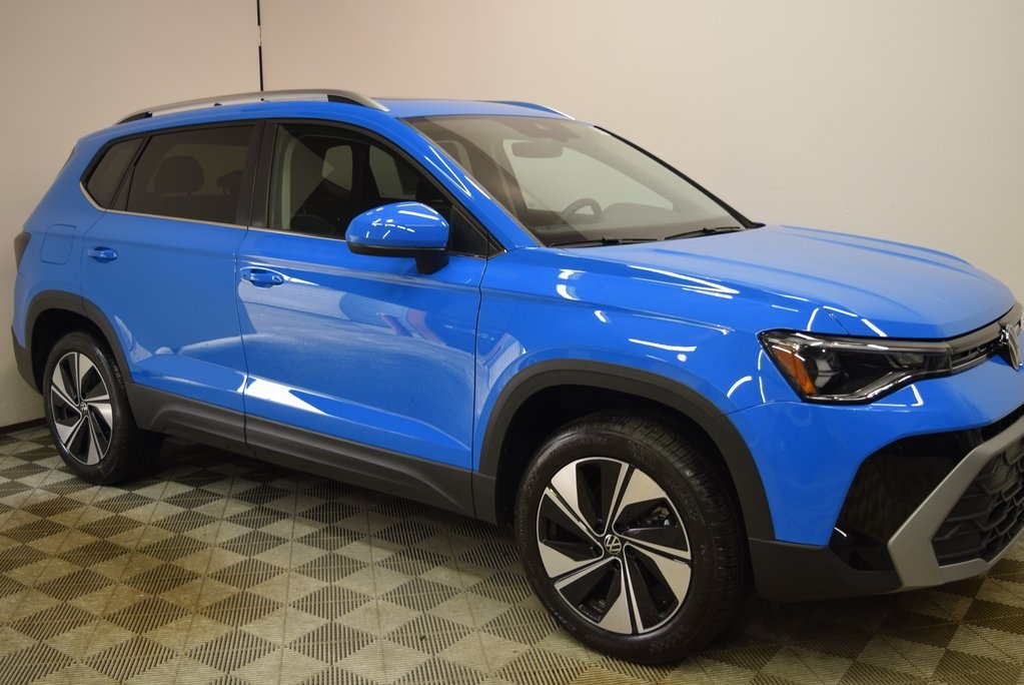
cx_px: 512
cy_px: 342
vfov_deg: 36.9
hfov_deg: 53.1
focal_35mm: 36
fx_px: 1025
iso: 450
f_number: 4
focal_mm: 24
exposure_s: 1/60
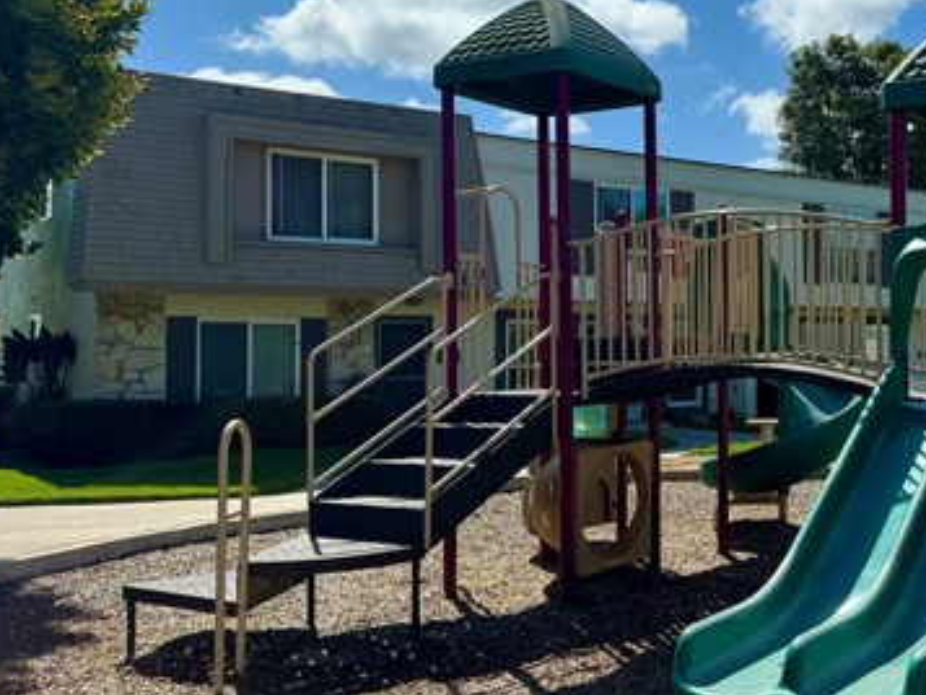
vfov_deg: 33.6
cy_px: 324
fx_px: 1151
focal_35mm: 43
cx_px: 799
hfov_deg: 41.1
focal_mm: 6.76
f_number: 1.78
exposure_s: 1/6410
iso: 80
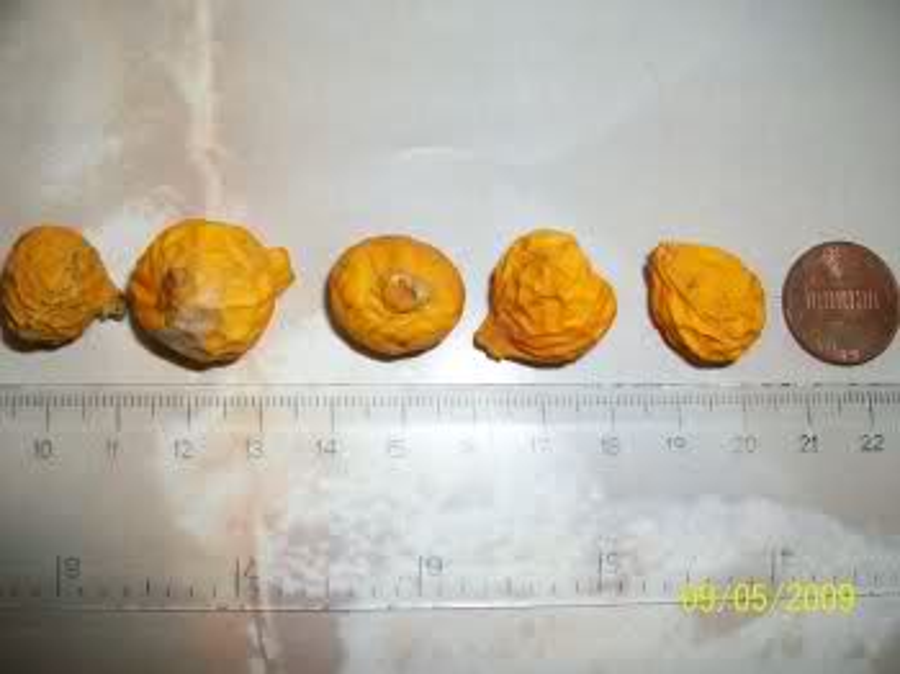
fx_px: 831
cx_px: 450
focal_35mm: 32
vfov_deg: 44.1
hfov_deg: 56.8
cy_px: 337
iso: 120
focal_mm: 5.7
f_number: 2.8
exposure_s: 1/60
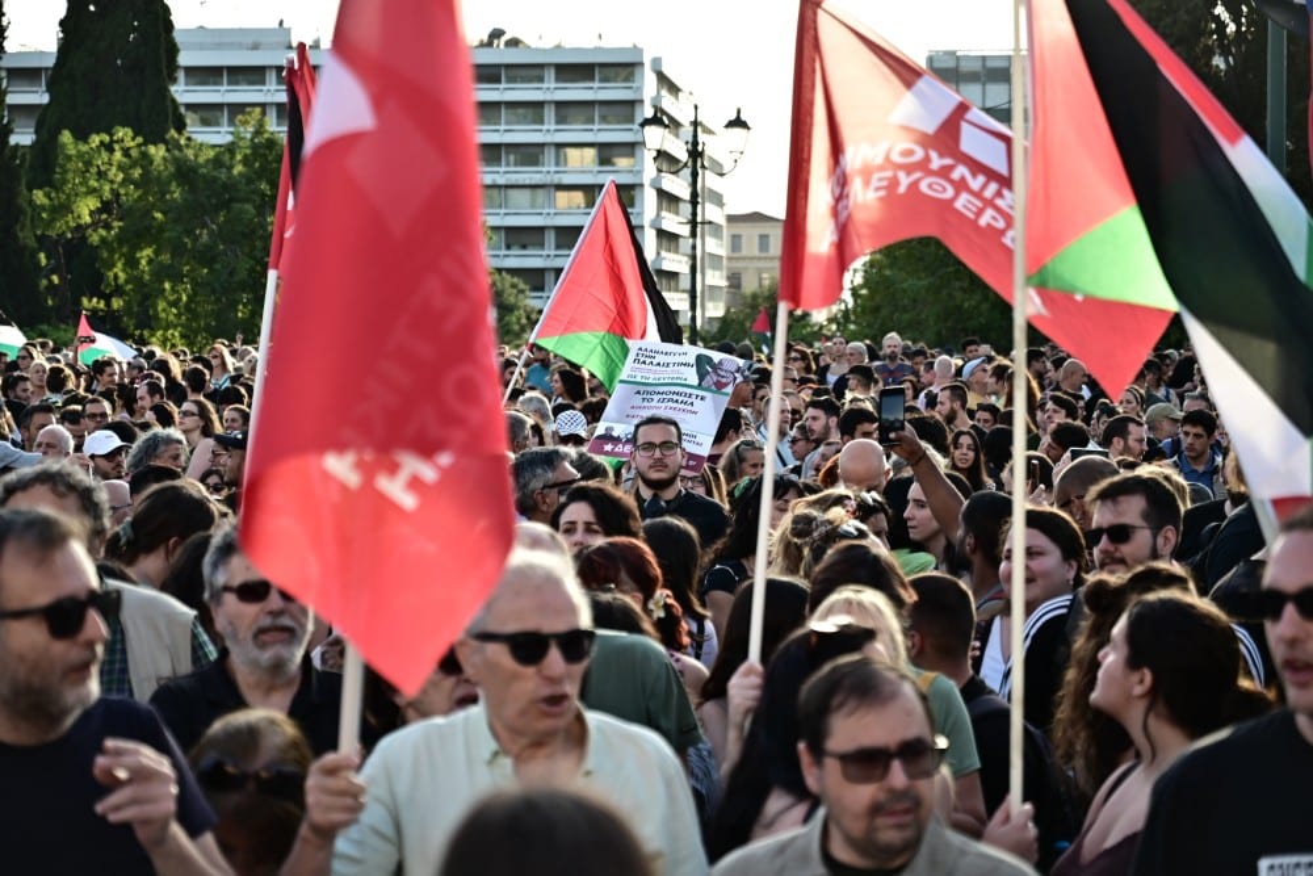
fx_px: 2553
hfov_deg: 28.8
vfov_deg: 19.5
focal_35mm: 70
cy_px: 438
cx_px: 656
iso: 500
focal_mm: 70
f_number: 4
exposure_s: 1/800
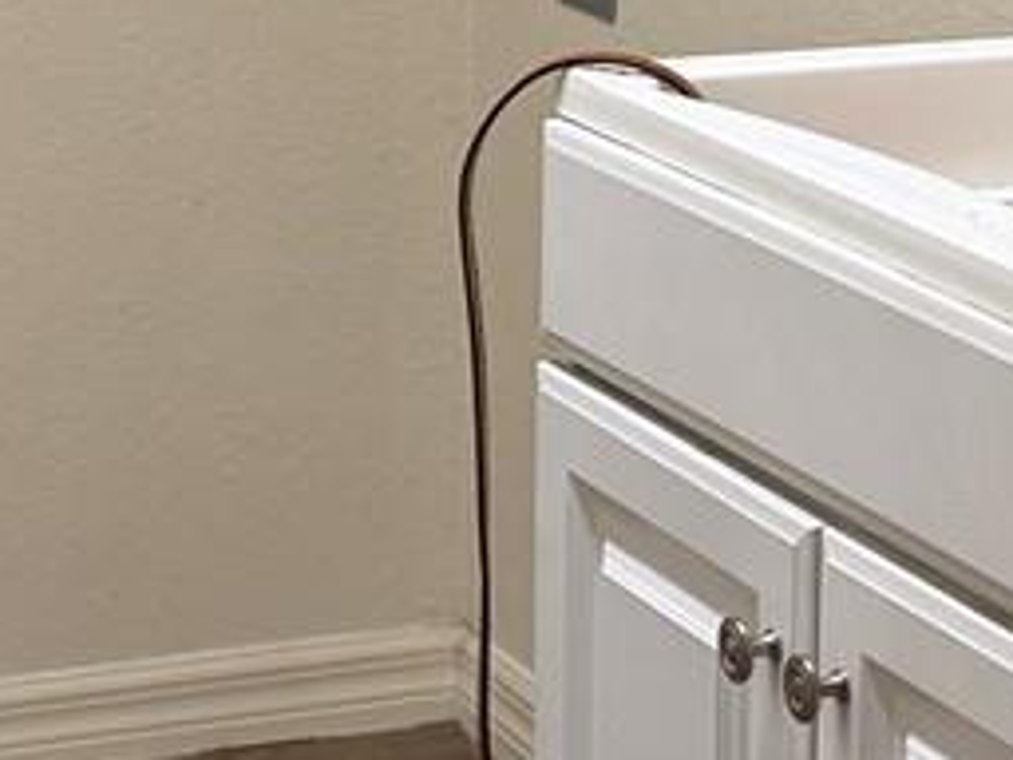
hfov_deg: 13.1
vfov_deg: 9.7
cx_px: 214
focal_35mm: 150
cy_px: -206
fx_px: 4390
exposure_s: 1/120
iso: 160
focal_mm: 6.76
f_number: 1.78
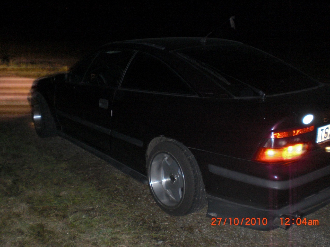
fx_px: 391
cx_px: 162
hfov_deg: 45.8
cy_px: 116
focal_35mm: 41
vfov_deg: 35.1
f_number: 3.1
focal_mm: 6.3
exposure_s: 1/60
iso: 200
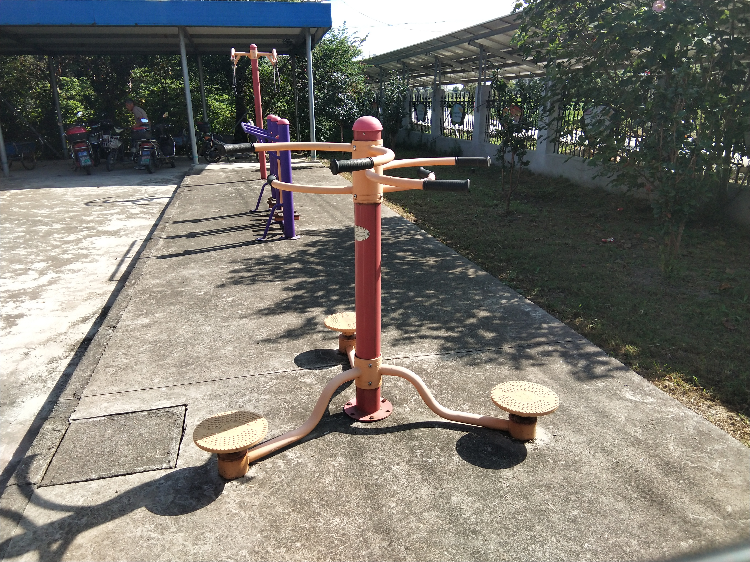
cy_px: 281
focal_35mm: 31
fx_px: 672
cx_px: 375
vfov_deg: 45.4
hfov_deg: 58.4
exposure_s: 1/554
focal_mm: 3.69
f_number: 2.2
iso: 50
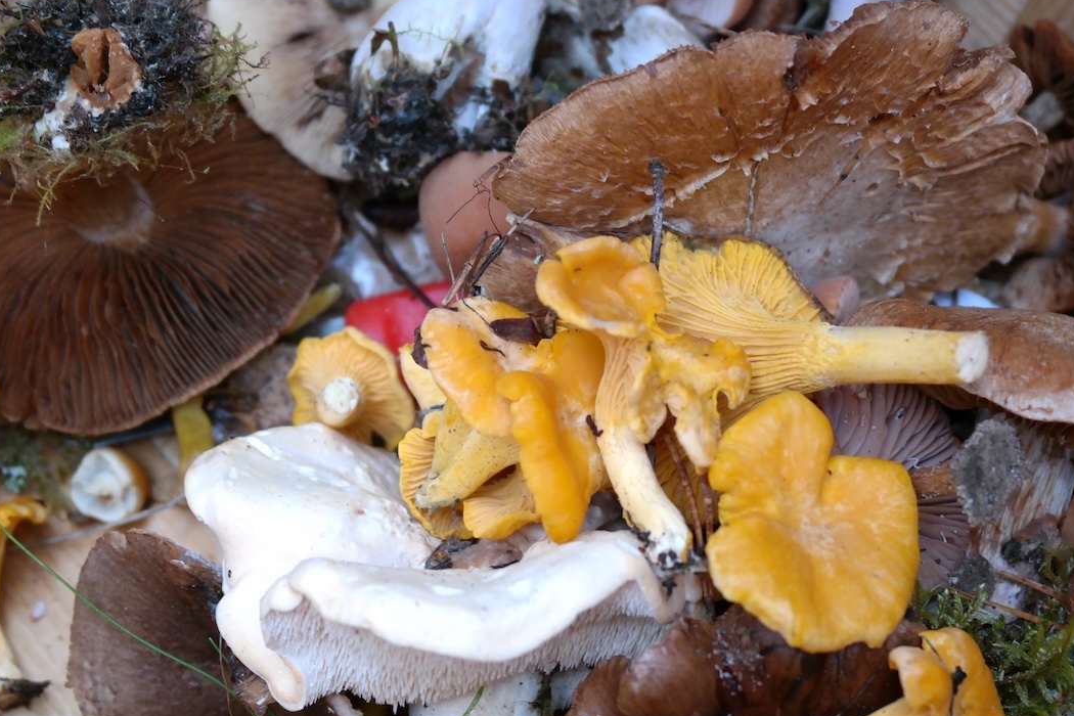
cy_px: 395
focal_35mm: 56
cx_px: 587
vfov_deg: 24.2
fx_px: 1671
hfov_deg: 35.6
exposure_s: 1/60
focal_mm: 32
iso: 800
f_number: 4.5
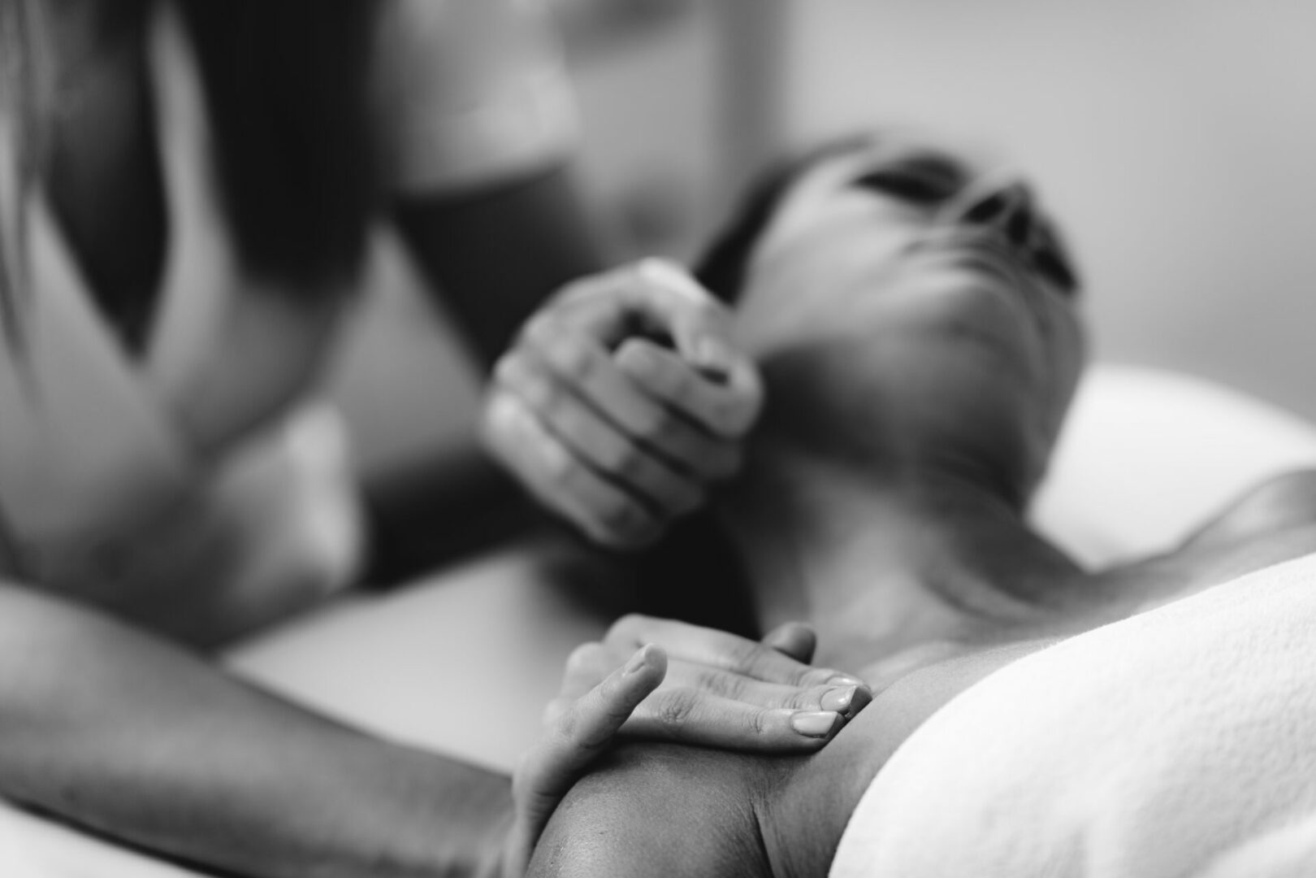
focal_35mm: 85
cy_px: 439
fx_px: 3107
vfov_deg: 16.1
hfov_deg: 23.9
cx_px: 658
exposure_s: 1/200
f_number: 2
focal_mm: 85
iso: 100
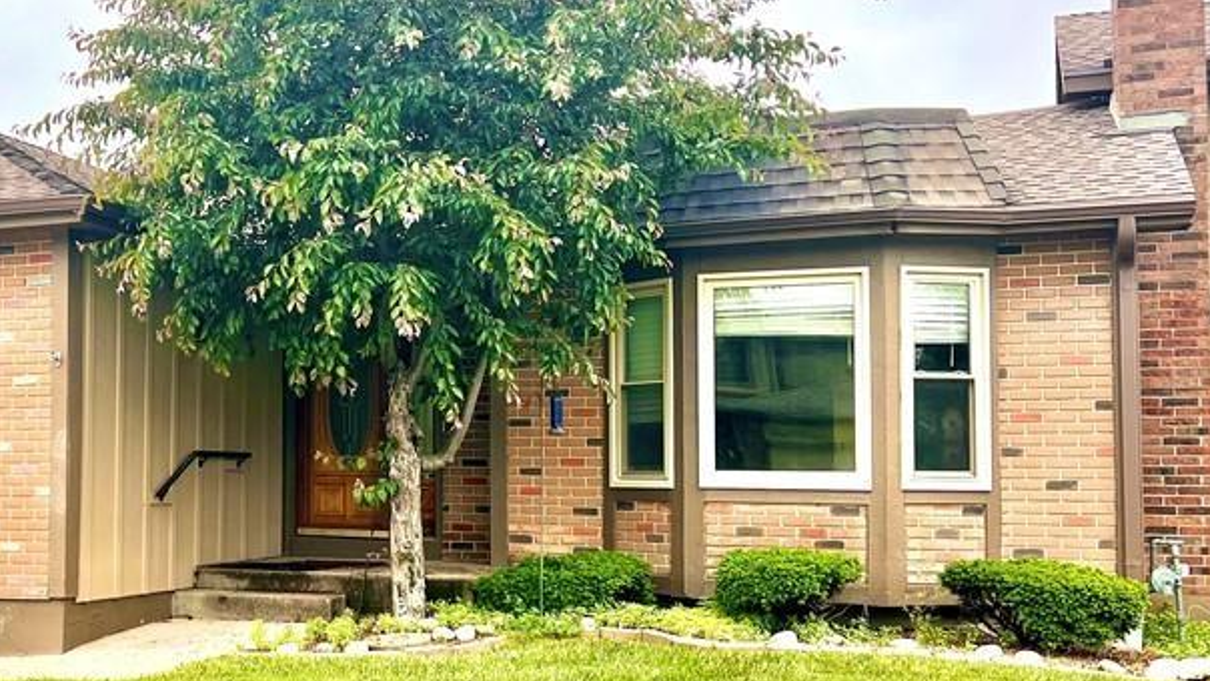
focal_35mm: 48
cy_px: 383
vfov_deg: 24.9
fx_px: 1540
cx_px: 268
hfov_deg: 41.3
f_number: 1.5
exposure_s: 1/780
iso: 50
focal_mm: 5.7
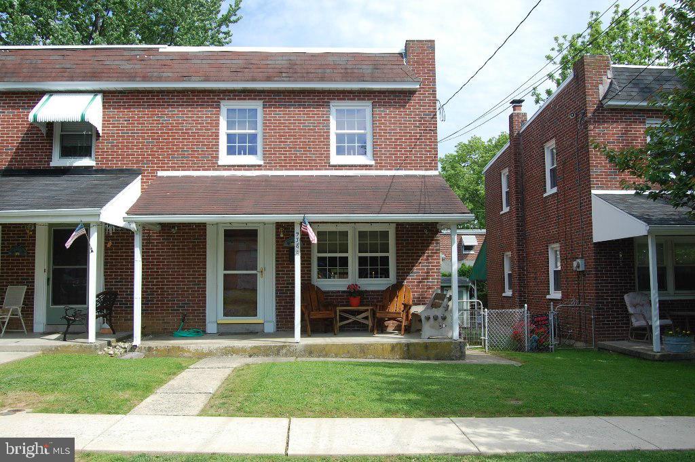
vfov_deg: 39.9
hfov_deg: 57.3
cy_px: 231
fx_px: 637
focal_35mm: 33
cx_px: 348
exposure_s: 1/250
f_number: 8
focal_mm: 22
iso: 200
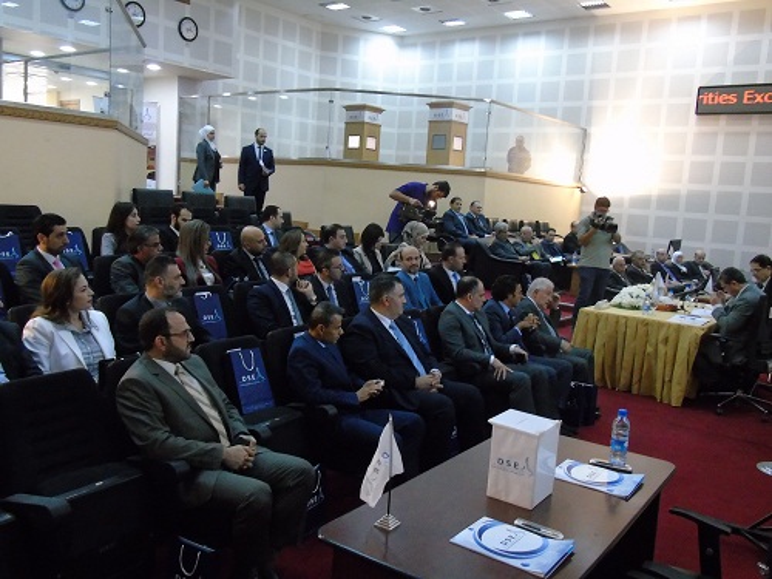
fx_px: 647
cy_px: 290
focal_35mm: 29
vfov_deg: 48.2
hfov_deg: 61.7
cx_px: 386
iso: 800
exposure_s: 1/15
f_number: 3.6
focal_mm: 5.2
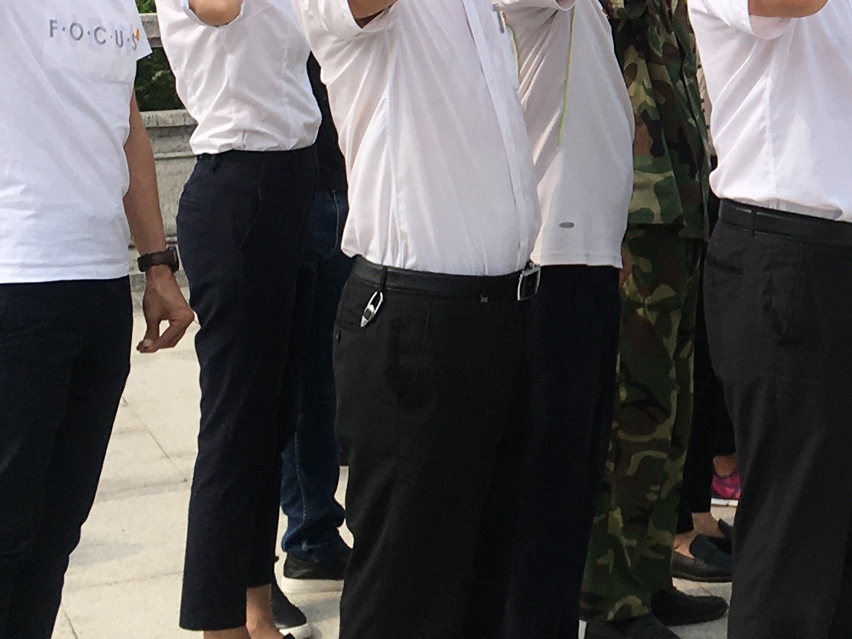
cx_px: 1038
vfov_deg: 14.6
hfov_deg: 18.7
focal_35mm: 99
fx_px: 2437
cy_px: -83
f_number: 2.2
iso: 25
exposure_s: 1/1832
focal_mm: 4.15
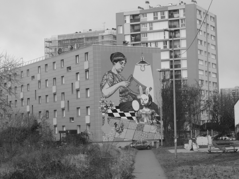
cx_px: 120
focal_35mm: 85
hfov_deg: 23.0
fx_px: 587
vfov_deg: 17.4
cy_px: 90
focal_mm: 15.2
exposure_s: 1/100
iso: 100
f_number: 4.5
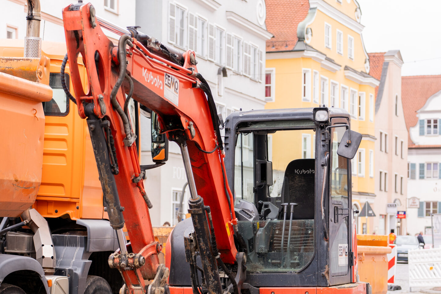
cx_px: 272
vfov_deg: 15.6
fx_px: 1066
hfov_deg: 23.3
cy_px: 212
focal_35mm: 87
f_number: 2.8
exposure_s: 1/500
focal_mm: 49
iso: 200
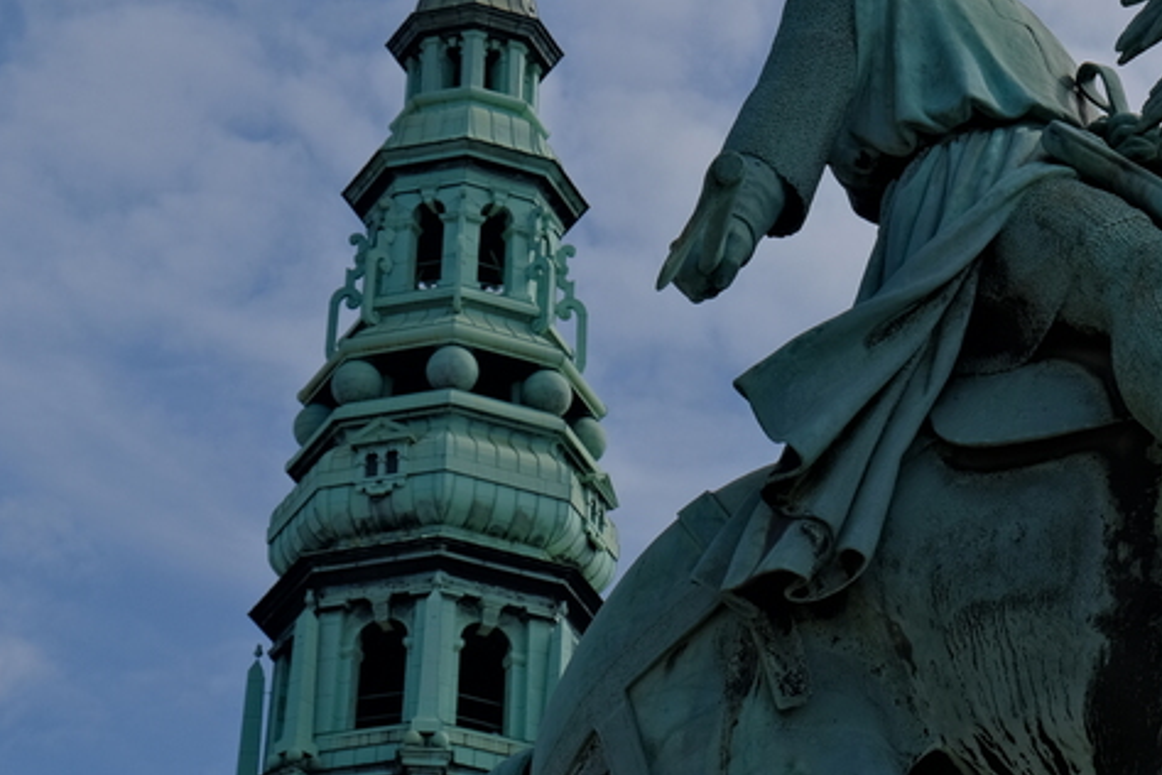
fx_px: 5229
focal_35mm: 162
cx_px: 1111
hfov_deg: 12.6
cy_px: 283
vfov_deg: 8.5
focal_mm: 50.3
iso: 160
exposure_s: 1/1400
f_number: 5
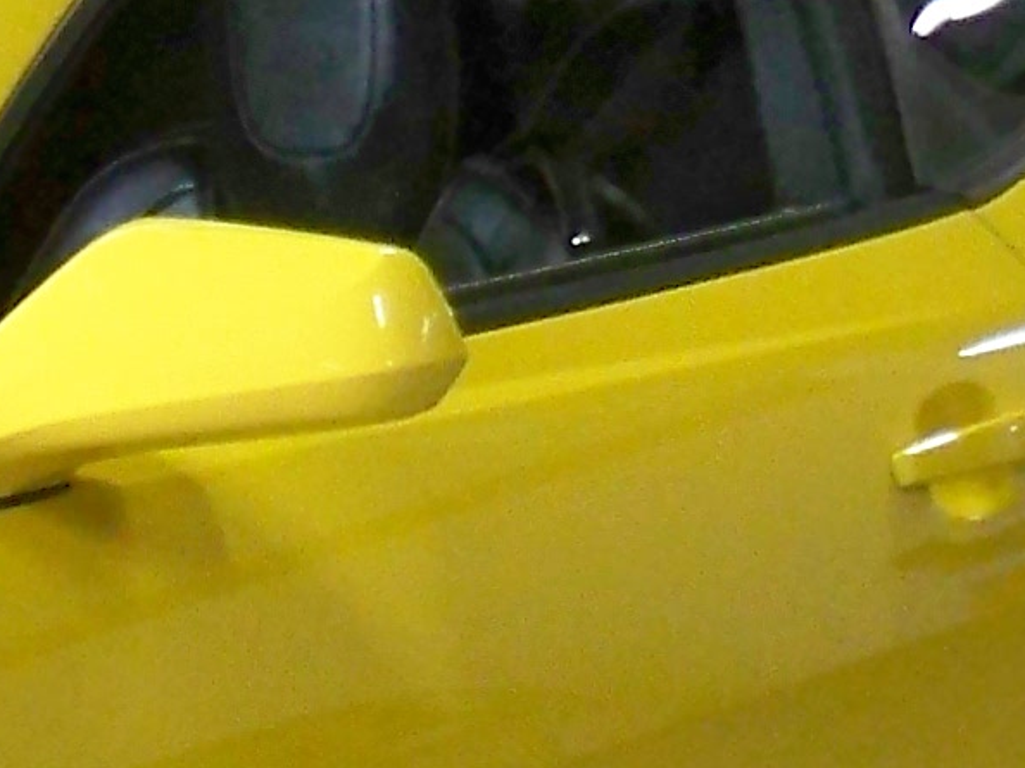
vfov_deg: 6.9
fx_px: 6364
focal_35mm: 215
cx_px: -1154
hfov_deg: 8.6
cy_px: 949
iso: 250
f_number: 3.1
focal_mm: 6.3
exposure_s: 1/60
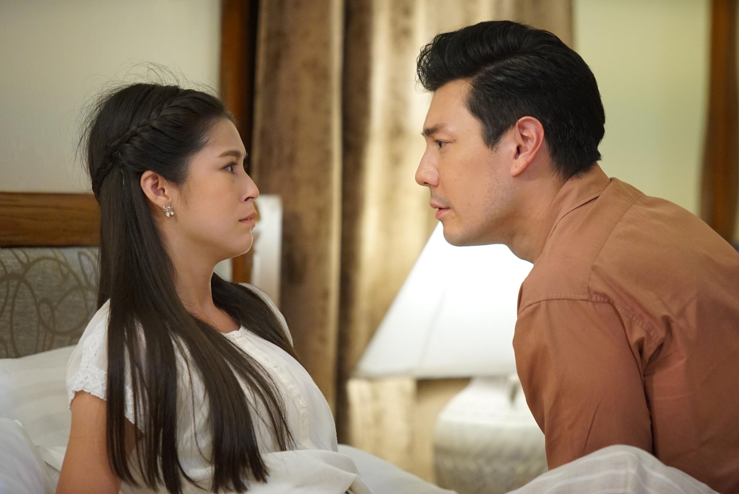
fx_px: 4107
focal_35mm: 200
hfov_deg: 10.3
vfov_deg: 6.9
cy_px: 247
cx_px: 370
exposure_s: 1/200
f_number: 2.8
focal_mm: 200
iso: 6400
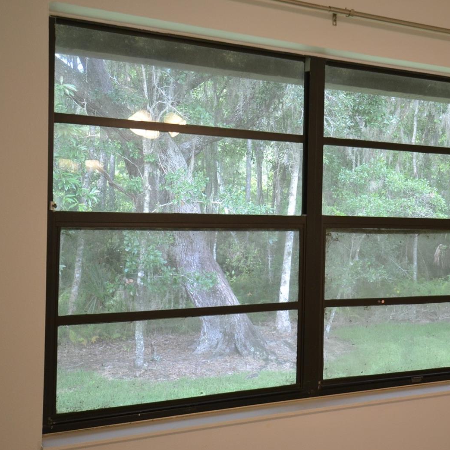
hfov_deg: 38.8
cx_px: 288
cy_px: 223
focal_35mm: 43
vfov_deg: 39.2
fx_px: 632
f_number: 4.5
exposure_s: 1/60
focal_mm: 22
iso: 720
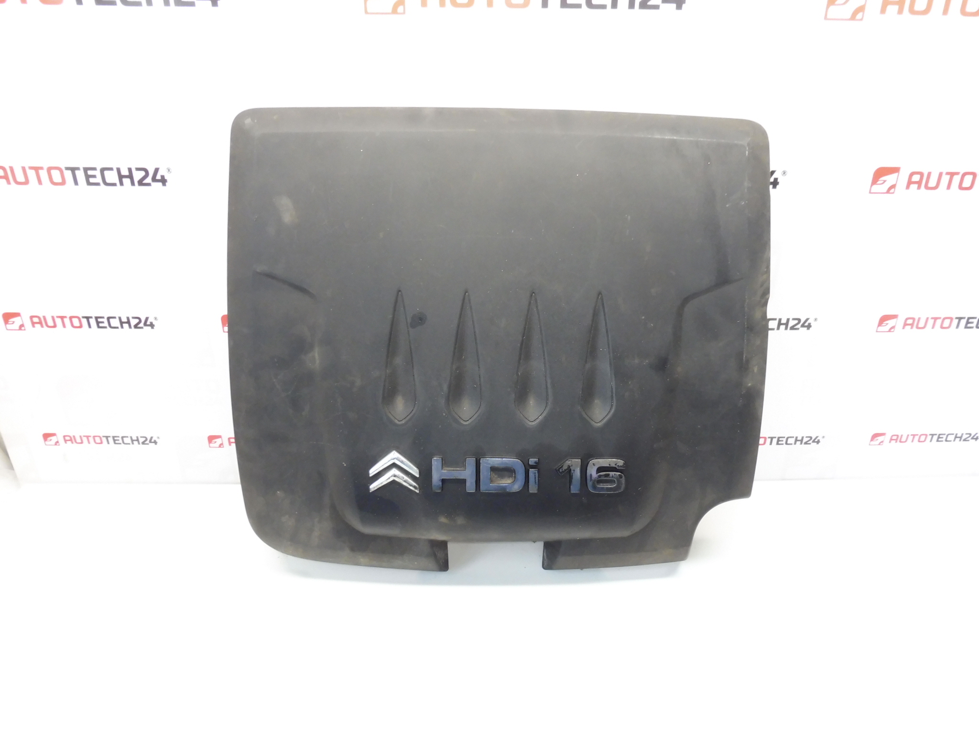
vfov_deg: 56.8
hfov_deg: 71.6
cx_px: 490
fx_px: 679
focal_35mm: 24
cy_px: 367
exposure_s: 1/60
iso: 400
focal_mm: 4.3
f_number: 3.3
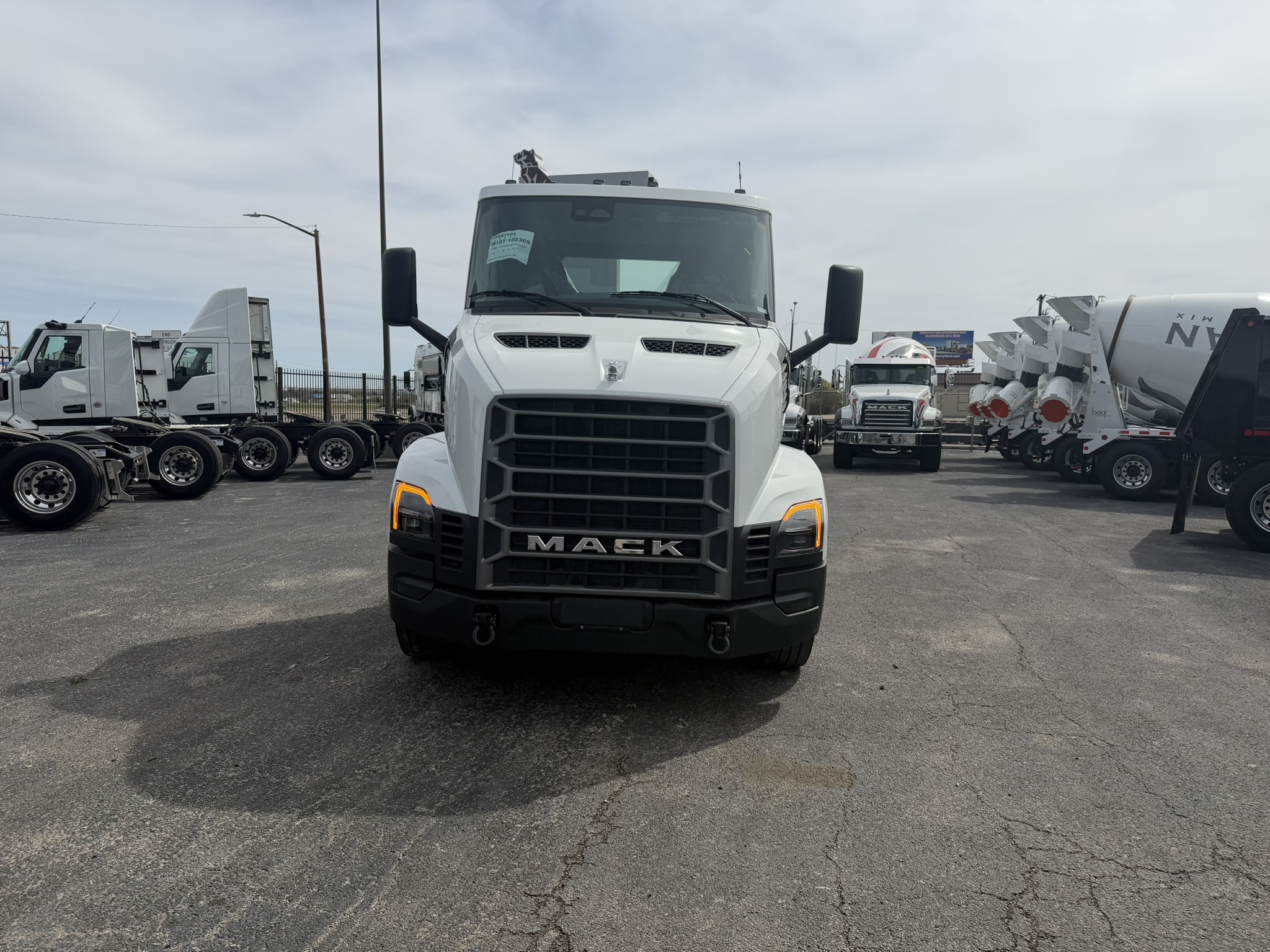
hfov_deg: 71.6
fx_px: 881
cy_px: 476
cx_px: 635
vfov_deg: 56.8
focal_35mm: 24
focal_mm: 6.76
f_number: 1.78
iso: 80
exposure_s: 1/9091
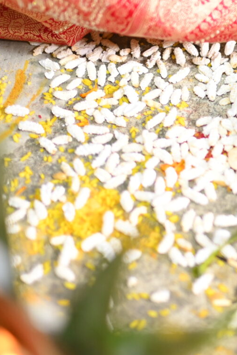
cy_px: -24
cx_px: 486
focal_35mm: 170
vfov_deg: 11.9
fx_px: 1677
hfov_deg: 7.7
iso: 800
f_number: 1.8
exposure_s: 1/250
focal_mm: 50
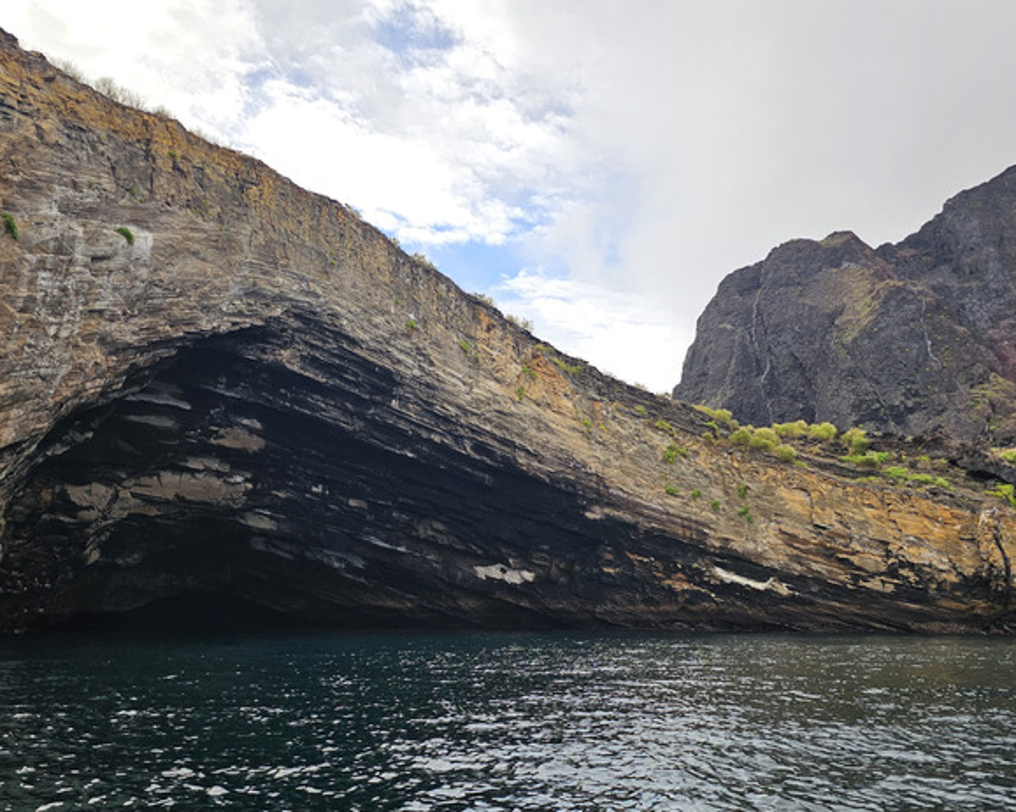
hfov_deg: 57.2
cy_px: 510
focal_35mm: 31
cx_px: 481
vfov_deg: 46.7
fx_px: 932
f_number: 1.7
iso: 12
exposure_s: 1/560
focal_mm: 6.3
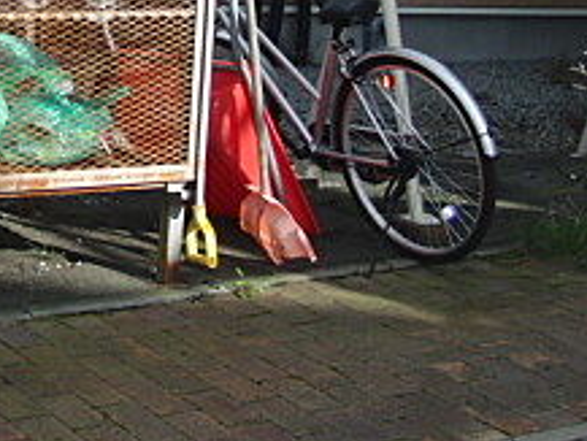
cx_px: -54
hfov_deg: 17.4
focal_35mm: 109
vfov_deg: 13.4
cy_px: -11
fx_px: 1849
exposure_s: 1/640
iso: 100
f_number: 3.6
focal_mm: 6.42
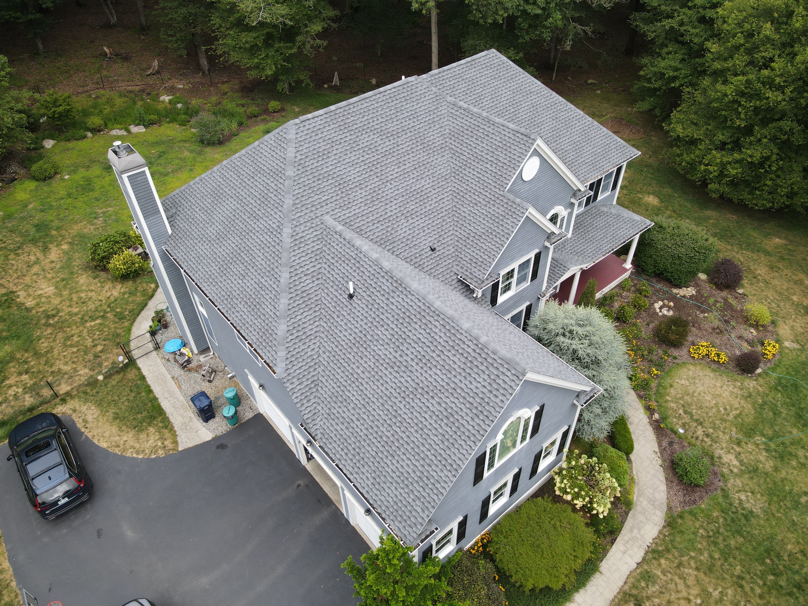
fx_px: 560
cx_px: 404
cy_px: 303
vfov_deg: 56.8
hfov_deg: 71.6
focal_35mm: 24
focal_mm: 4.5
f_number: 2.8
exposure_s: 1/200
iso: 100
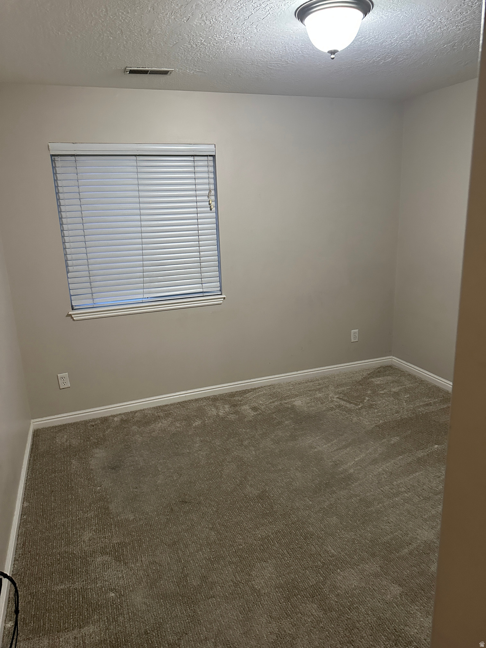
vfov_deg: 71.6
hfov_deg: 56.8
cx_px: 243
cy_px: 324
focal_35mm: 24
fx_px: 449
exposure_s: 1/60
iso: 640
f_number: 1.78
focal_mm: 6.86
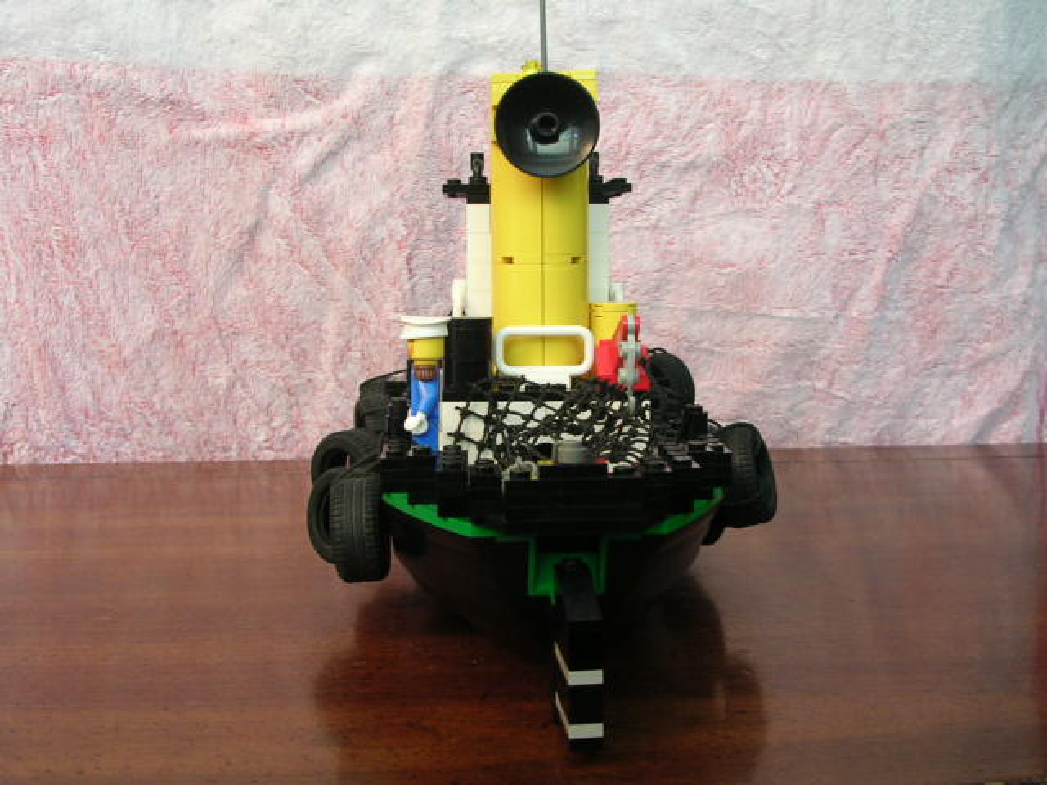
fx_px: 1301
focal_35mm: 43
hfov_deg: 43.9
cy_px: 392
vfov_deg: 33.6
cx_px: 524
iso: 161
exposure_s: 1/3.7
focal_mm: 6.6
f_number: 3
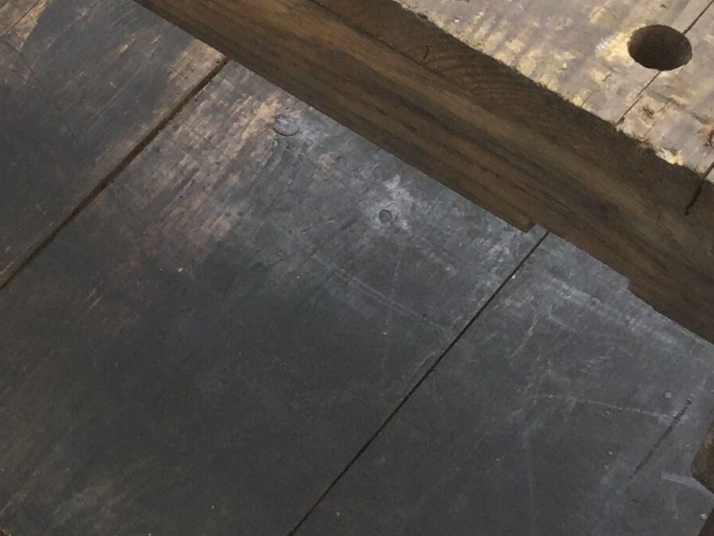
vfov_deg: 13.2
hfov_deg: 16.8
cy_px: 176
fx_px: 2311
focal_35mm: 112
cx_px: -156
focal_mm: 3.3
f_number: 2.4
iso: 25
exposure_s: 1/407
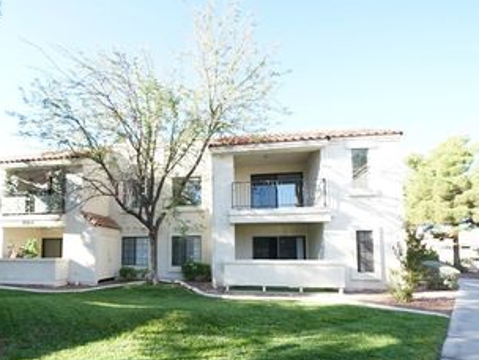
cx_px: 184
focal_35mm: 19
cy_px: 228
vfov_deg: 67.5
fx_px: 263
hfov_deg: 83.3
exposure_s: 1/200
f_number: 6.3
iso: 500
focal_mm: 12
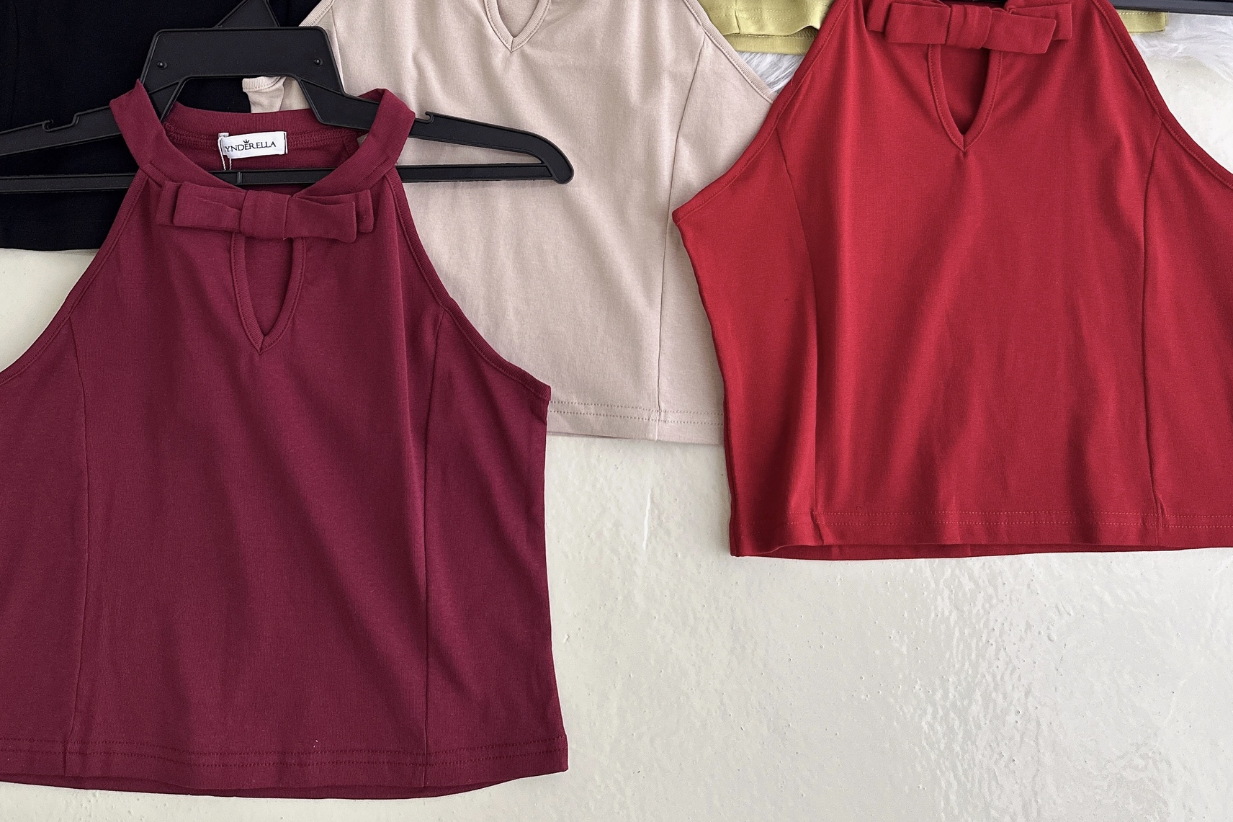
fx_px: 1199
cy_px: 33
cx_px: 593
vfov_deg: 34.9
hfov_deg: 54.4
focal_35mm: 35
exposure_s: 1/75
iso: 250
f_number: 1.78
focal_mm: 6.86
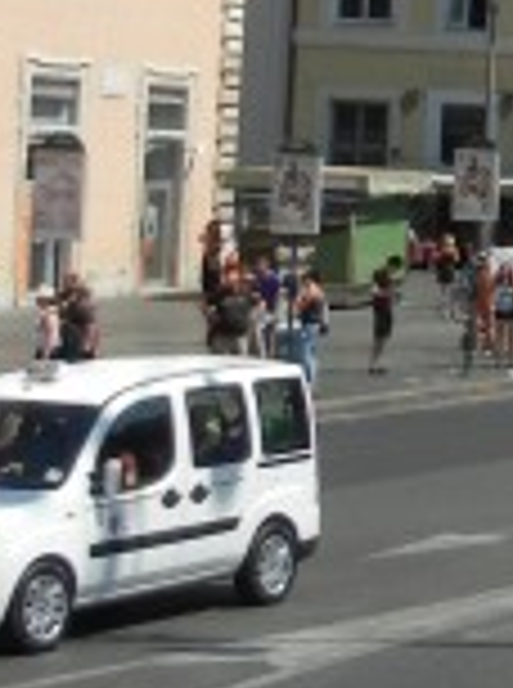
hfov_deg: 9.3
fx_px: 2996
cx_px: 909
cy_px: 22
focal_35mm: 151
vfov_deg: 13.0
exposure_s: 1/482
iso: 160
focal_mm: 5.4
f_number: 7
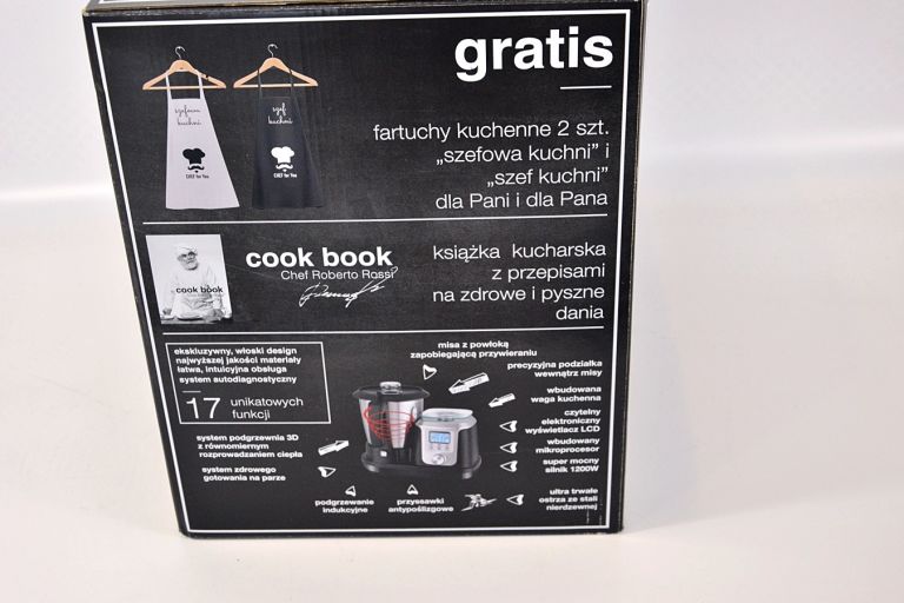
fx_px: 1318
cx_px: 452
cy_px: 302
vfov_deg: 25.8
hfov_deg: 37.9
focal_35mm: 52
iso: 1600
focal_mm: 35
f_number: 7.1
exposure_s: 1/100
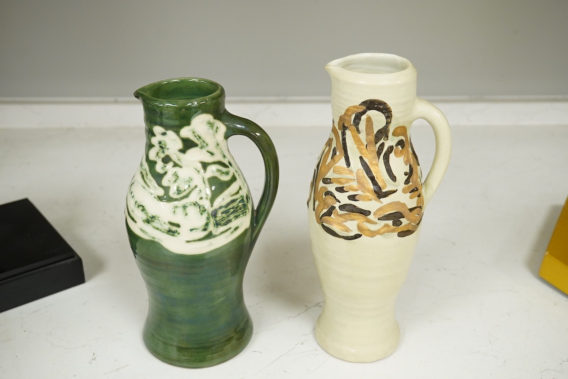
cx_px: 284
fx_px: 710
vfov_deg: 29.9
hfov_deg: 43.6
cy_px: 190
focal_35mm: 45
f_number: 8
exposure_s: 1/160
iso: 2500
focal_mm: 30
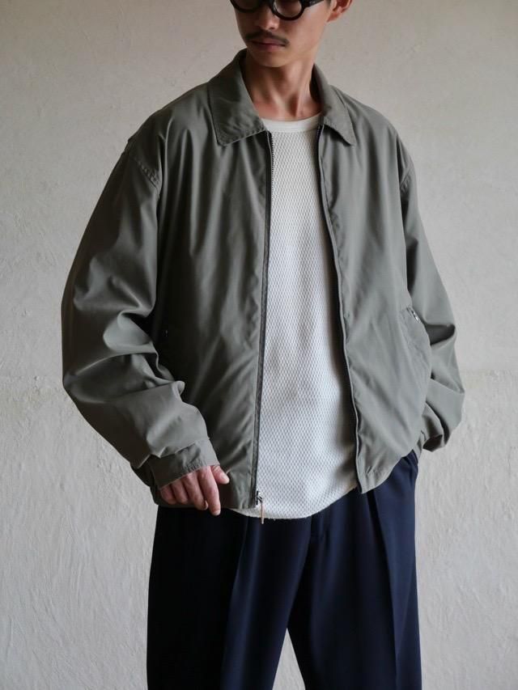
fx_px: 2075
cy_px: 345
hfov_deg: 14.2
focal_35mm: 104
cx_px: 259
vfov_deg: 18.9
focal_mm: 52
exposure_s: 1/125
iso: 1250
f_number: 4
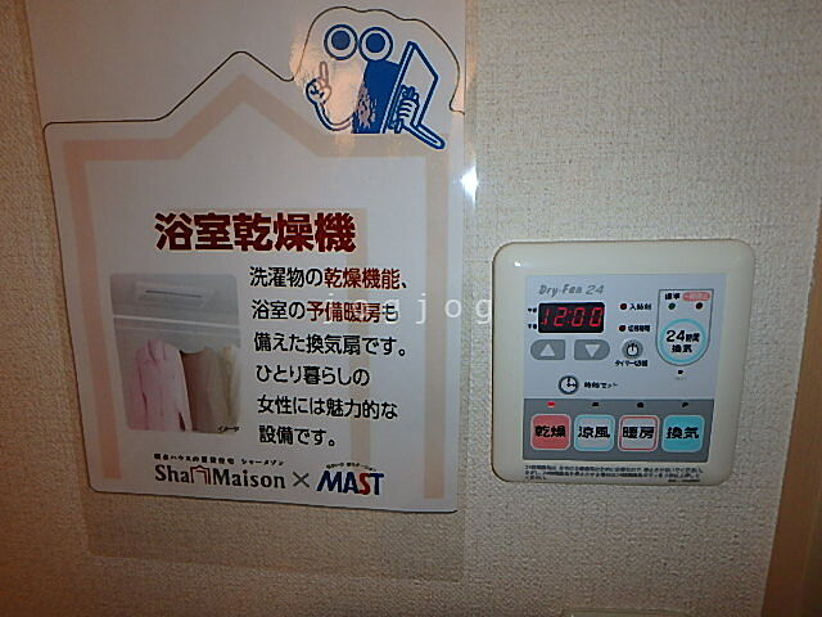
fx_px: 499
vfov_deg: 63.4
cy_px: 308
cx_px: 411
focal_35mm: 21
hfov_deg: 79.0
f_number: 3.5
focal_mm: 3.7
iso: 160
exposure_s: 1/100
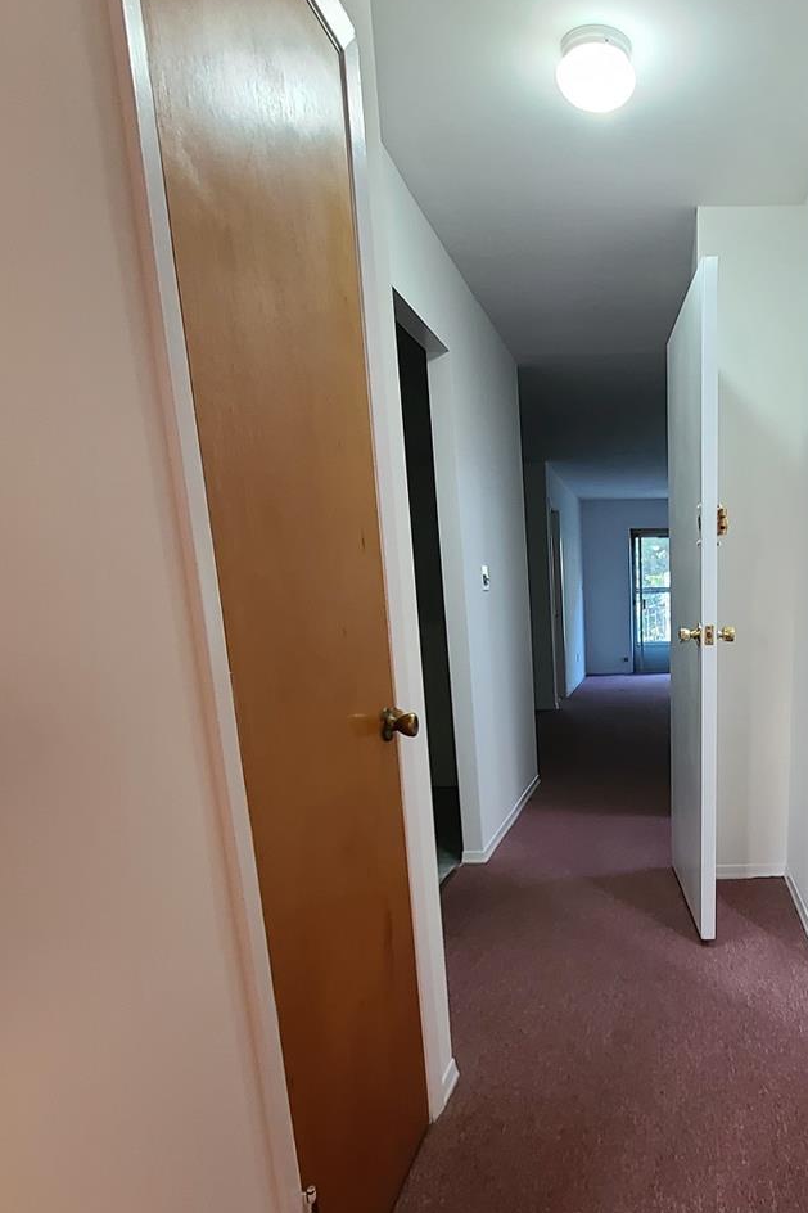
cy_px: 806
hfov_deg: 53.1
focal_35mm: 22
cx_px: 655
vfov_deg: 76.2
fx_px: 741
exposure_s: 1/29
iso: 400
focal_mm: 2.2
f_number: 2.2
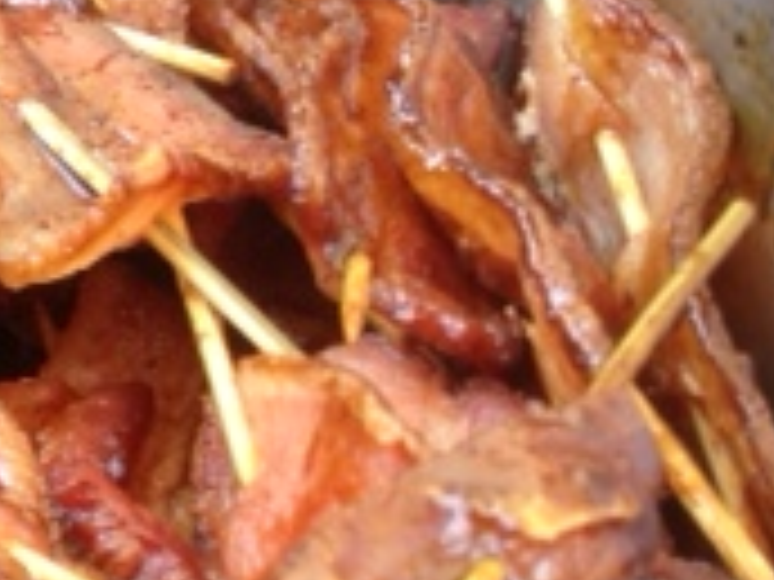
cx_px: -238
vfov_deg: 11.1
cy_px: 791
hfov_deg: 14.5
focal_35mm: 130
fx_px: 2907
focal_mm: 4.28
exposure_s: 1/146
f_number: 2.4
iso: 50
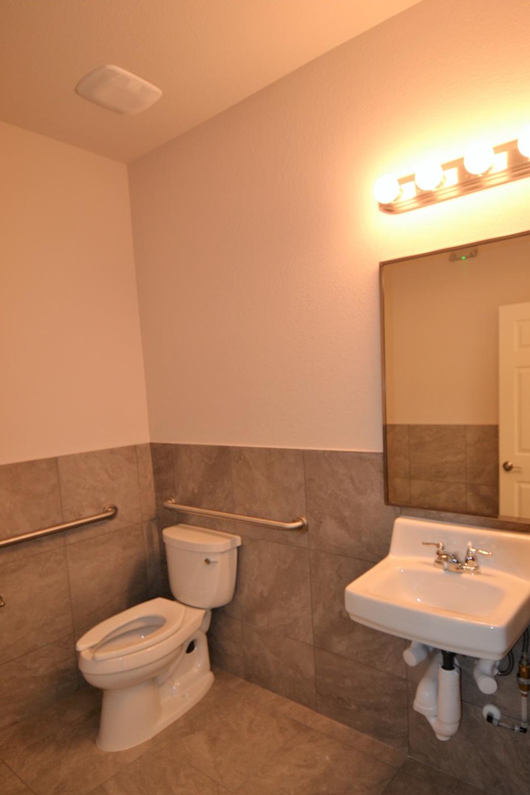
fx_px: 476
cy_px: 436
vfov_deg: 79.5
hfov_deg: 58.1
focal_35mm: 22
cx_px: 287
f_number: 3.8
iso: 450
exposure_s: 1/60
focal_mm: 13
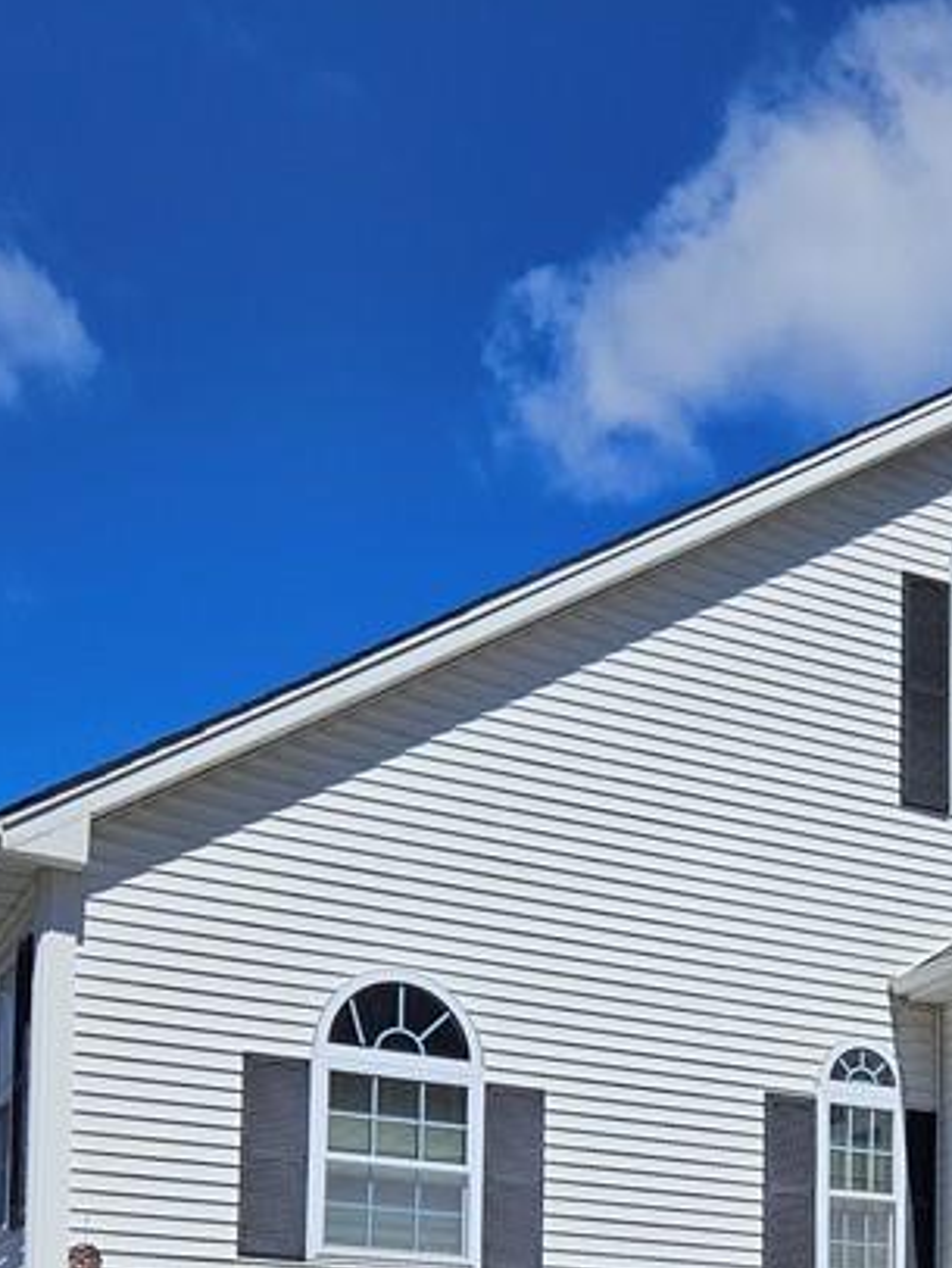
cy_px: 1321
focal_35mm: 58
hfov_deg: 24.8
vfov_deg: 30.4
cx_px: 780
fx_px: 2125
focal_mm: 5.4
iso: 25
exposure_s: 1/4187
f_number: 1.8
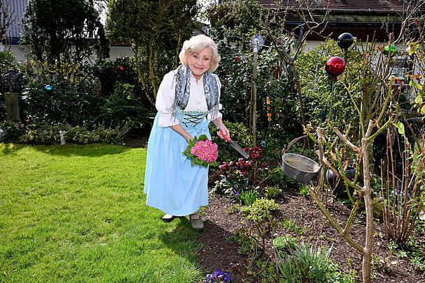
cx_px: 212
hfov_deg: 63.7
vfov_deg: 45.0
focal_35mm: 29
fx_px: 342
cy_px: 142
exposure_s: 1/320
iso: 320
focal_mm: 29
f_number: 9
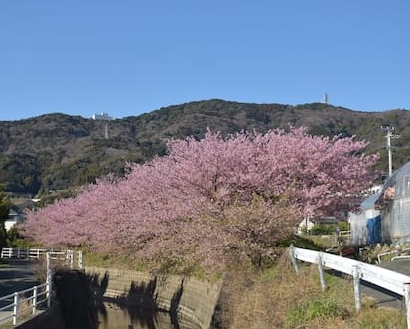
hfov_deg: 31.6
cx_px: 178
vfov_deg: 25.6
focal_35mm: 60
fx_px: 723
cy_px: 164
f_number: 8
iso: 100
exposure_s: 1/250
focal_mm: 35
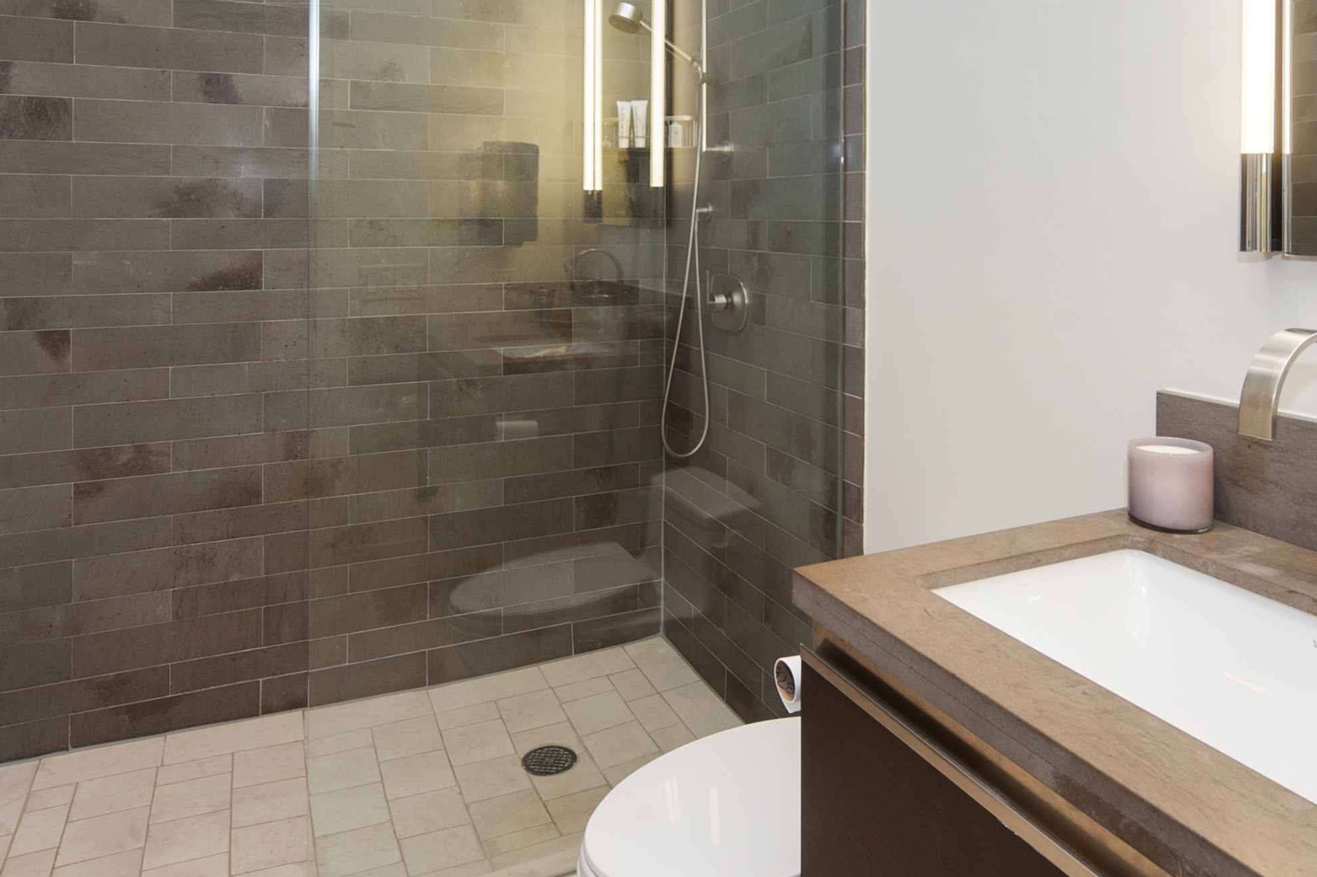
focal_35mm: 26
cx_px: 689
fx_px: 951
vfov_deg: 47.6
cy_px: 219
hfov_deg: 69.4
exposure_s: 1/8
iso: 200
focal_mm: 12
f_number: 8
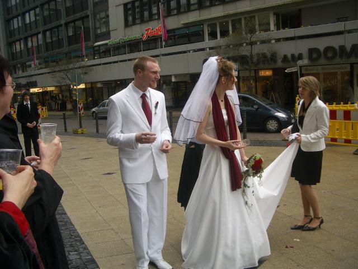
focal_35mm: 35
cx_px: 179
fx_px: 362
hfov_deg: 52.6
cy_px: 134
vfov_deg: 40.7
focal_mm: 5.8
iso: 50
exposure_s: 1/200
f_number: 2.6
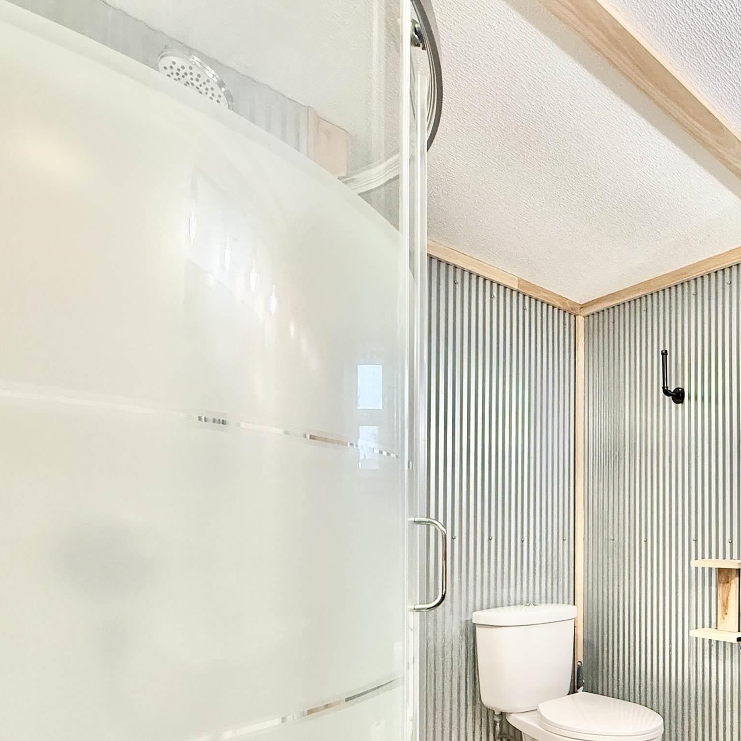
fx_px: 605
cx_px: 672
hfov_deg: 54.5
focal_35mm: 25
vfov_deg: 60.2
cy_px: 538
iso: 320
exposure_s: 1/120
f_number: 2.2
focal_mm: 2.22
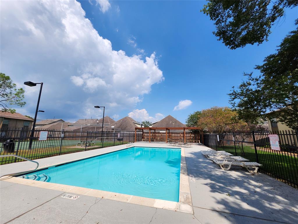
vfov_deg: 89.9
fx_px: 112
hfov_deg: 106.2
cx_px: 149
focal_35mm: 13
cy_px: 112
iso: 40
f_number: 2.2
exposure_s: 1/2324
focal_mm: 1.74
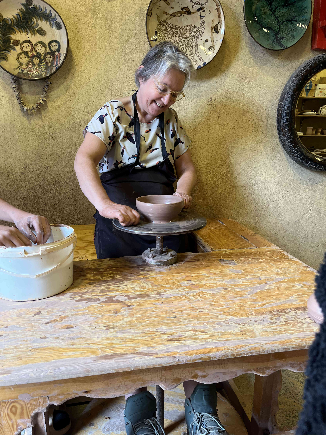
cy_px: 218
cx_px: 163
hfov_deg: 53.1
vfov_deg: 67.3
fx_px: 326
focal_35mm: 26
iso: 125
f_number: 1.6
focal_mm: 5.1
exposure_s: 1/105
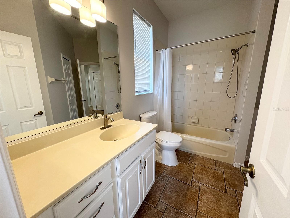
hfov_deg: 102.1
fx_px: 117
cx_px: 145
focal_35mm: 14
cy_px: 109
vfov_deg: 85.7
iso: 80
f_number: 2.2
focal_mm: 2.22
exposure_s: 1/120
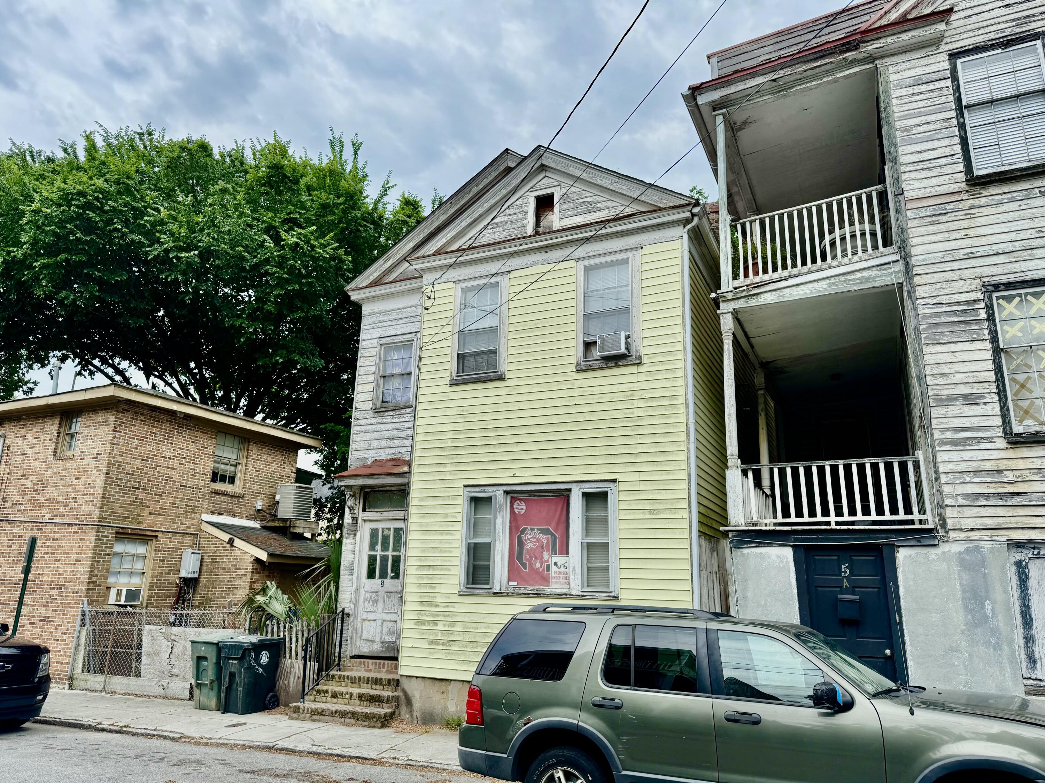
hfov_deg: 71.6
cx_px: 522
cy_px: 392
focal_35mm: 24
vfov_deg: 56.8
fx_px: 725
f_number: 1.78
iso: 80
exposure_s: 1/2105
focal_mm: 6.76
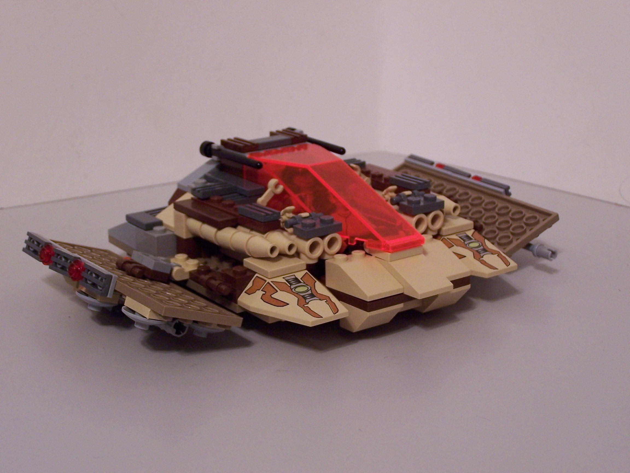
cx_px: 315
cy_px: 236
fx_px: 1219
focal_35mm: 67
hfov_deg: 29.0
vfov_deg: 21.9
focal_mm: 11.1
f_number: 3.2
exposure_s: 1/8
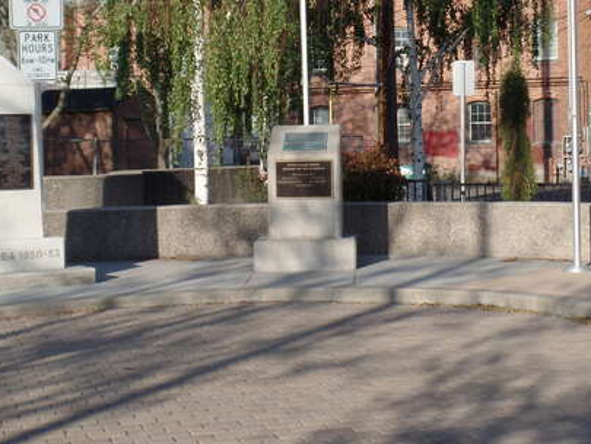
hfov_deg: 23.5
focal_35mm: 83
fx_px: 1417
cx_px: 375
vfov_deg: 17.7
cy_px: 134
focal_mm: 7.5
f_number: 3.6
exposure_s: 1/750
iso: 80
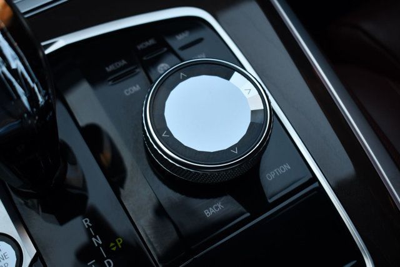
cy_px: 134
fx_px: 478
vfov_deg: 31.2
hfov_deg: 45.4
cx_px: 200
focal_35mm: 43
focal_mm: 29
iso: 560
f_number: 4.2
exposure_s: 1/250
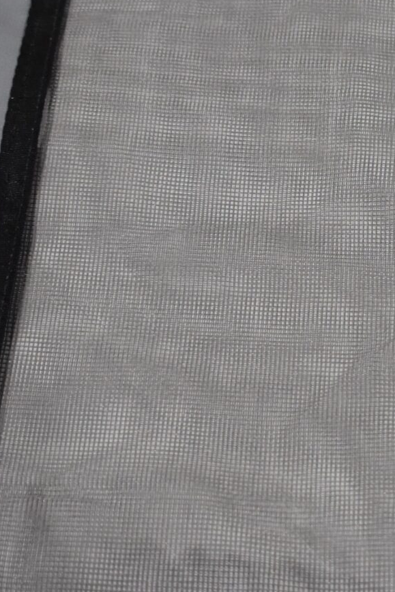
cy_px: 214
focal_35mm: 119
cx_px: 353
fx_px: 1965
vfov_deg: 17.1
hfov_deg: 11.4
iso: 640
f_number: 4
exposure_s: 1/250
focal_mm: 27
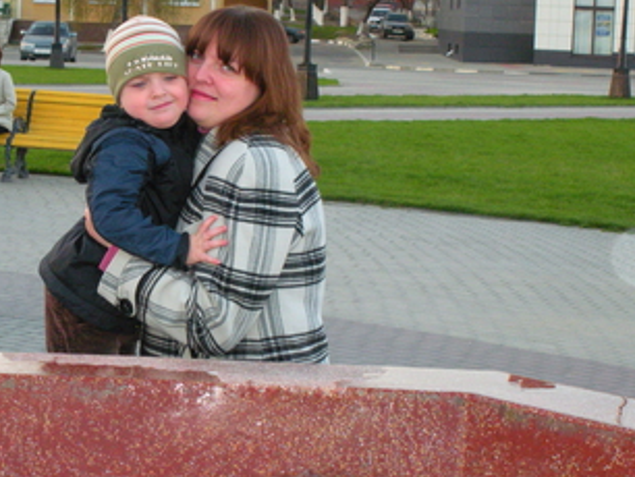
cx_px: 203
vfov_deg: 15.7
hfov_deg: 20.8
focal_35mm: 94
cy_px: 265
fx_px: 1726
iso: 348
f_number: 4.6
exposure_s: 1/60
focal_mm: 11.2
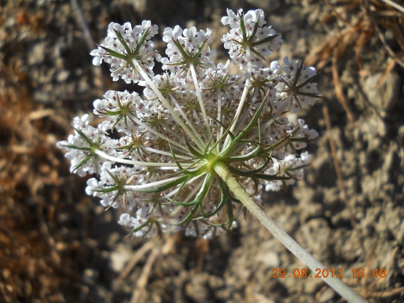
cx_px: 202
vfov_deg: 35.1
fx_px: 479
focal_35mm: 41
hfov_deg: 45.8
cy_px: 152
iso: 80
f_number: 5.5
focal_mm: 6.72
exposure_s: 1/320
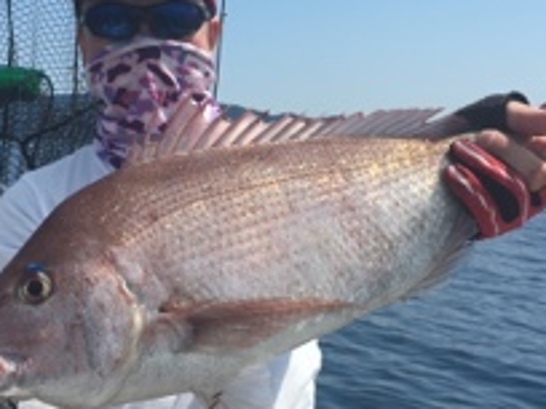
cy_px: 139
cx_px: 254
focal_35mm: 57
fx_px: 899
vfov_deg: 25.5
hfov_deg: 33.8
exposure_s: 1/1748
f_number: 2.2
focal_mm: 4.15
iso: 25
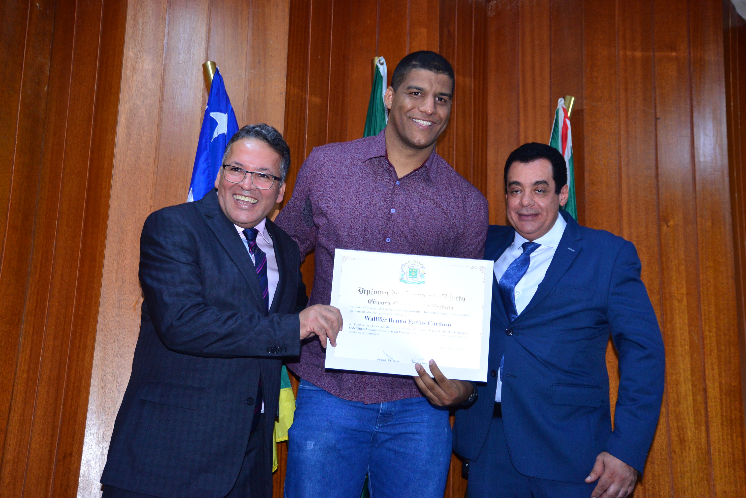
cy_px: 249
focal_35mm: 50
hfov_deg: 39.6
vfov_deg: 27.0
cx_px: 373
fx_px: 1036
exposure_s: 1/125
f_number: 5
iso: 2000
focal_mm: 50
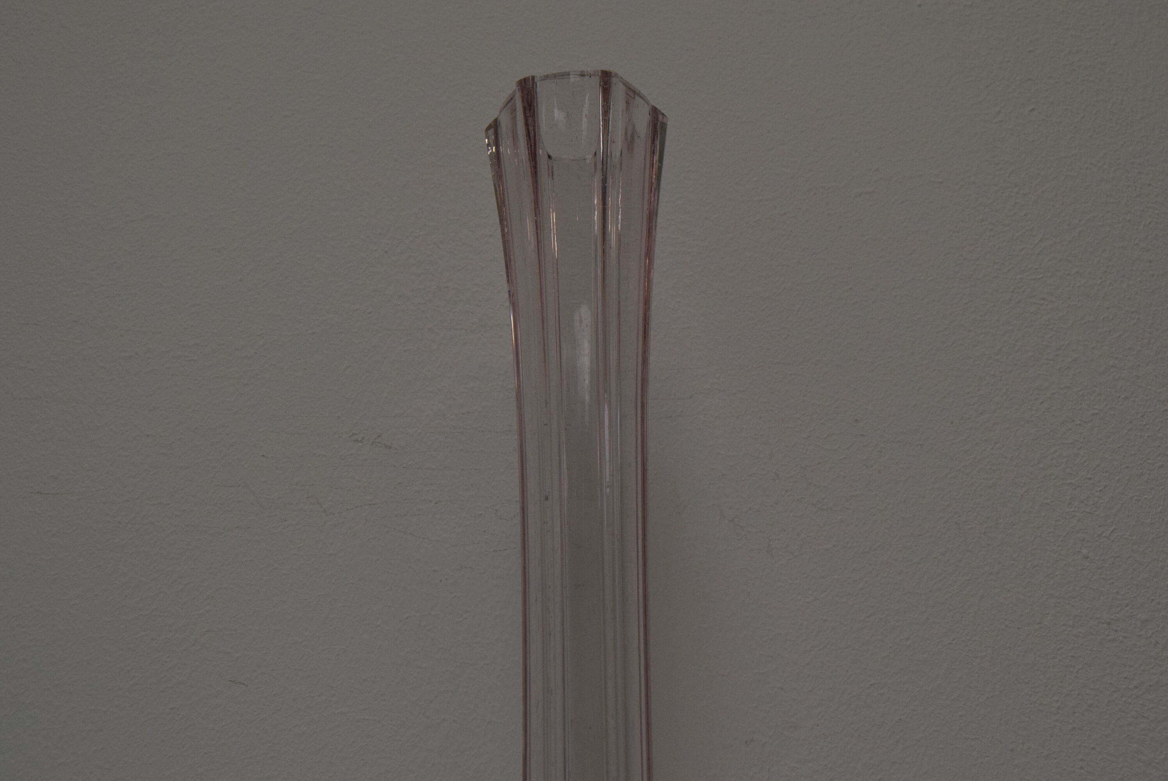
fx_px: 1364
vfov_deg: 31.9
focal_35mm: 42
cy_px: 390
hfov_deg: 46.4
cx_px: 584
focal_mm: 28
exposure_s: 1/400
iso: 1600
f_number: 10
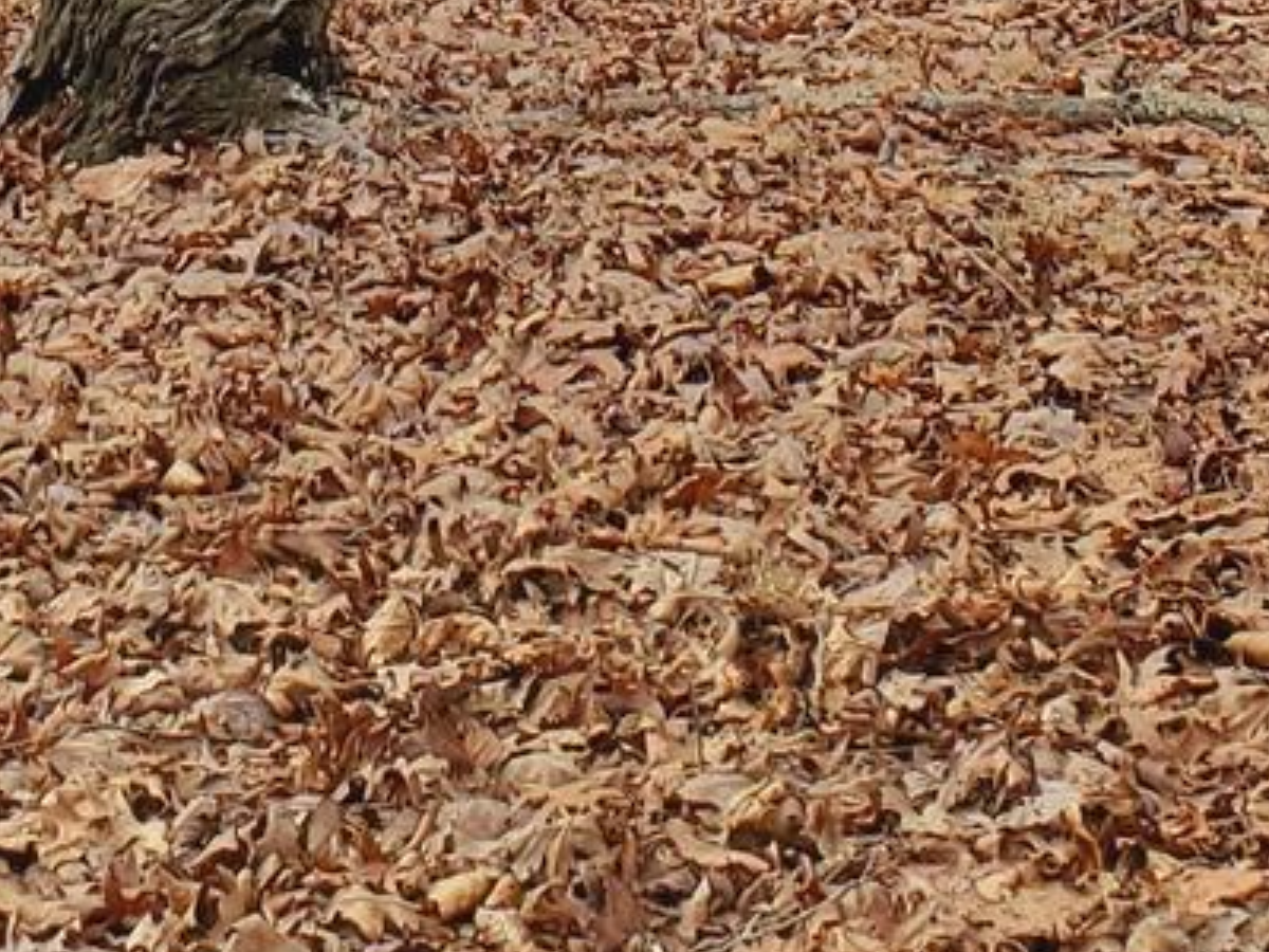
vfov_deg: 10.4
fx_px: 4876
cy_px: -835
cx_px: 419
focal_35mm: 133
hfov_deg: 14.8
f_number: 2.4
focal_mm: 4.3
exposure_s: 1/576
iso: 50
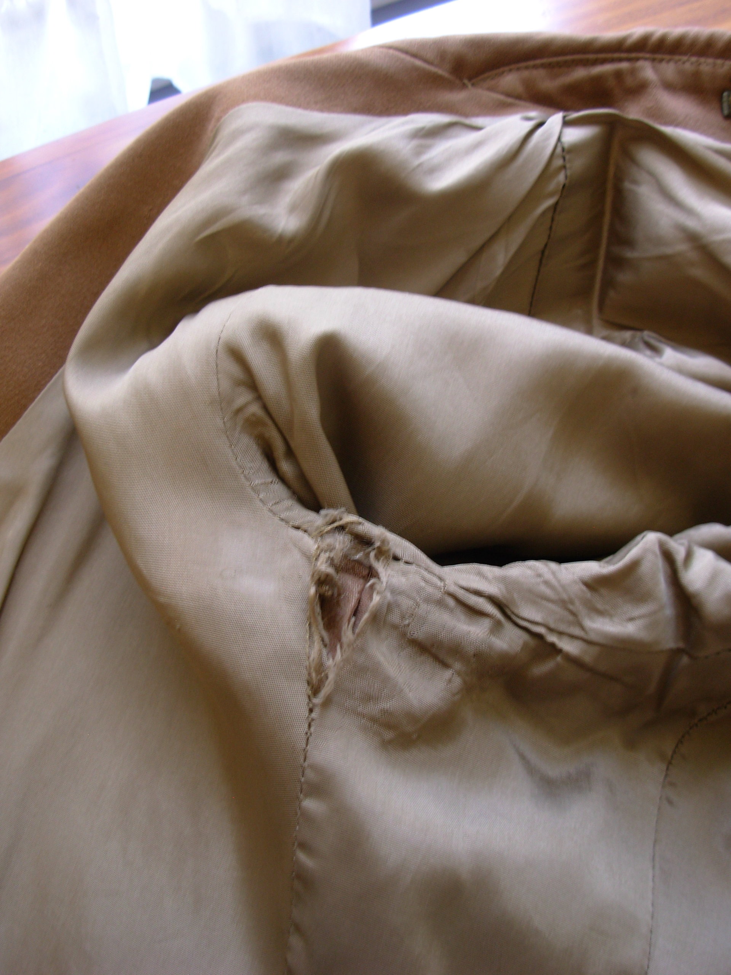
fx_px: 1070
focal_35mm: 38
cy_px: 488
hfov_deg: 37.7
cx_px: 366
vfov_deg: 49.0
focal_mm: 6.3
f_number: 2.9
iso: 50
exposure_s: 1/7.3
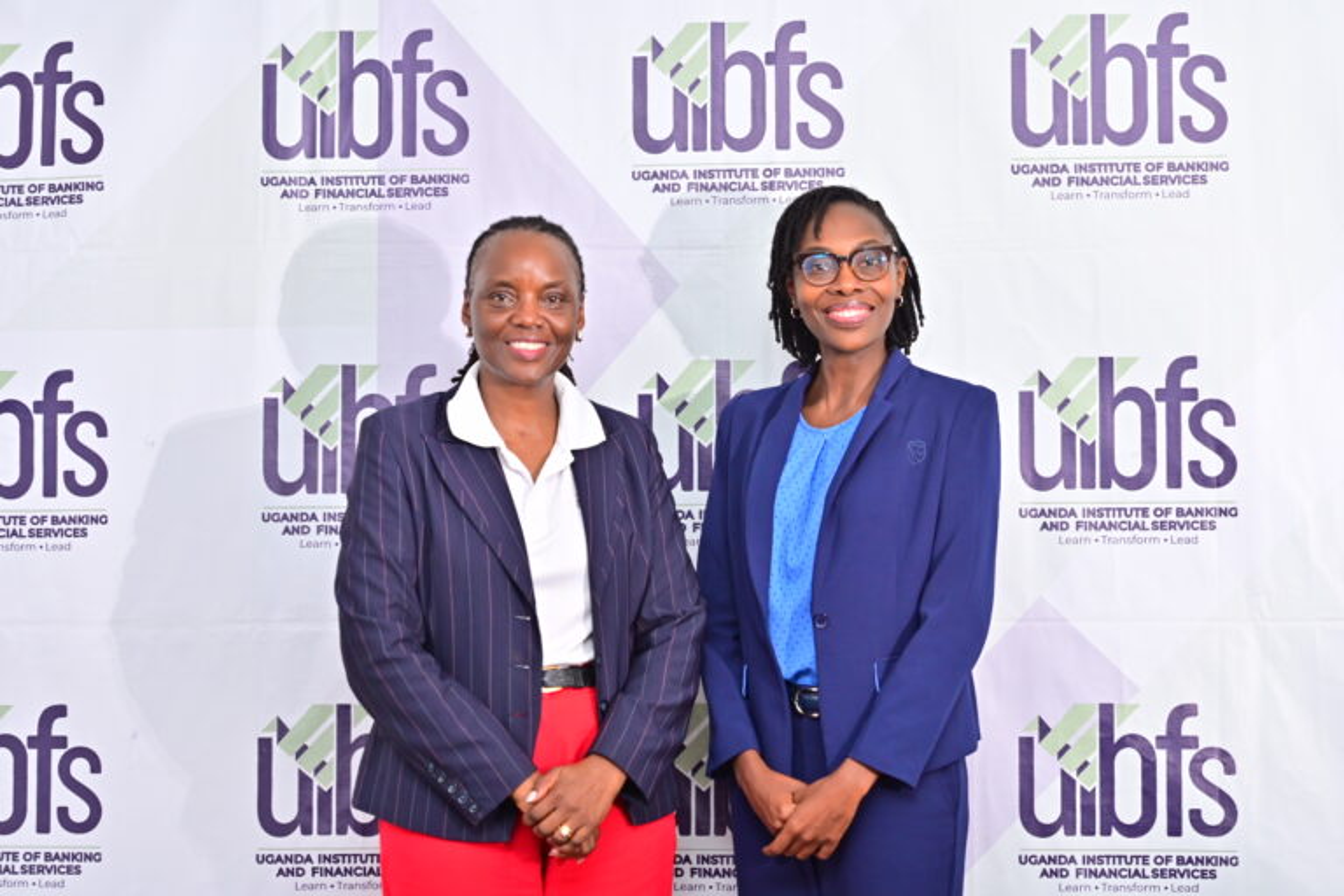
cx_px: 672
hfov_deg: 26.0
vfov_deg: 17.5
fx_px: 2912
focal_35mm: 78
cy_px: 448
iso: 640
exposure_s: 1/160
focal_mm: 78
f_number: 4
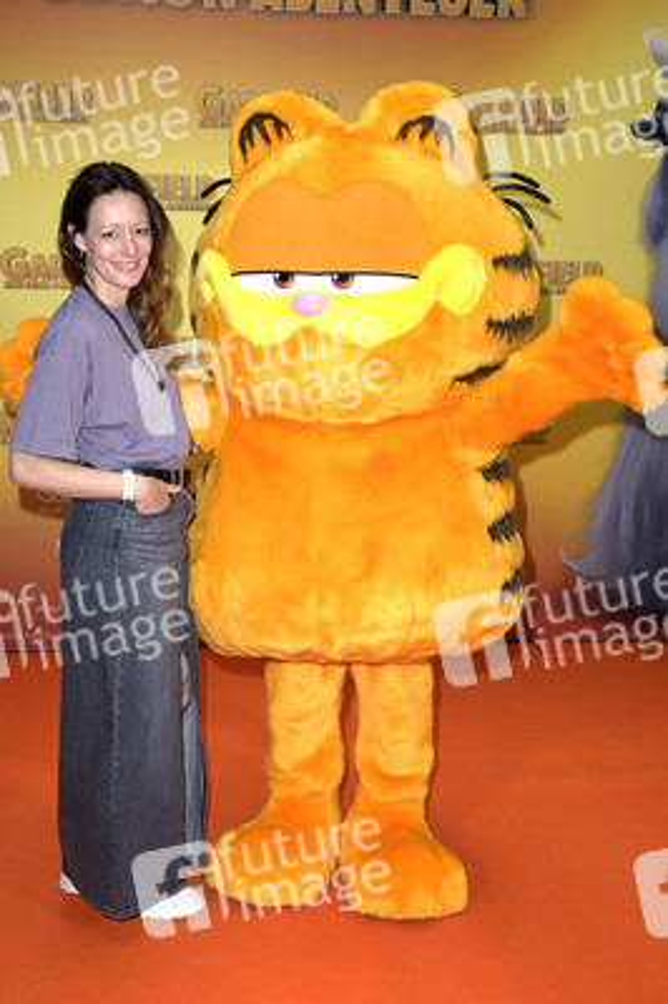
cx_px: 334
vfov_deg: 41.1
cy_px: 502
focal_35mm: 48
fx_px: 1338
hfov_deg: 28.0
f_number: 5.6
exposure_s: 1/250
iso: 640
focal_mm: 48
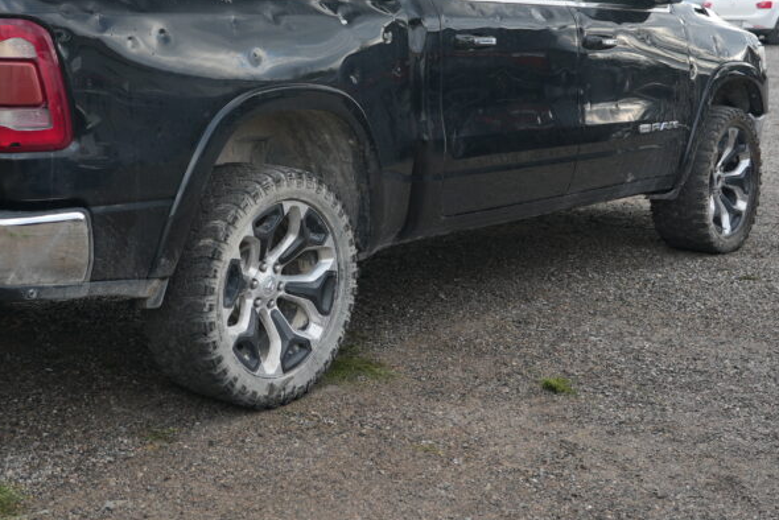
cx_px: 232
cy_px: 75
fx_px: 1277
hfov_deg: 33.5
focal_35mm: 59
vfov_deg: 22.6
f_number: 4
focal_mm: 34
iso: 160
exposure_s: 1/60
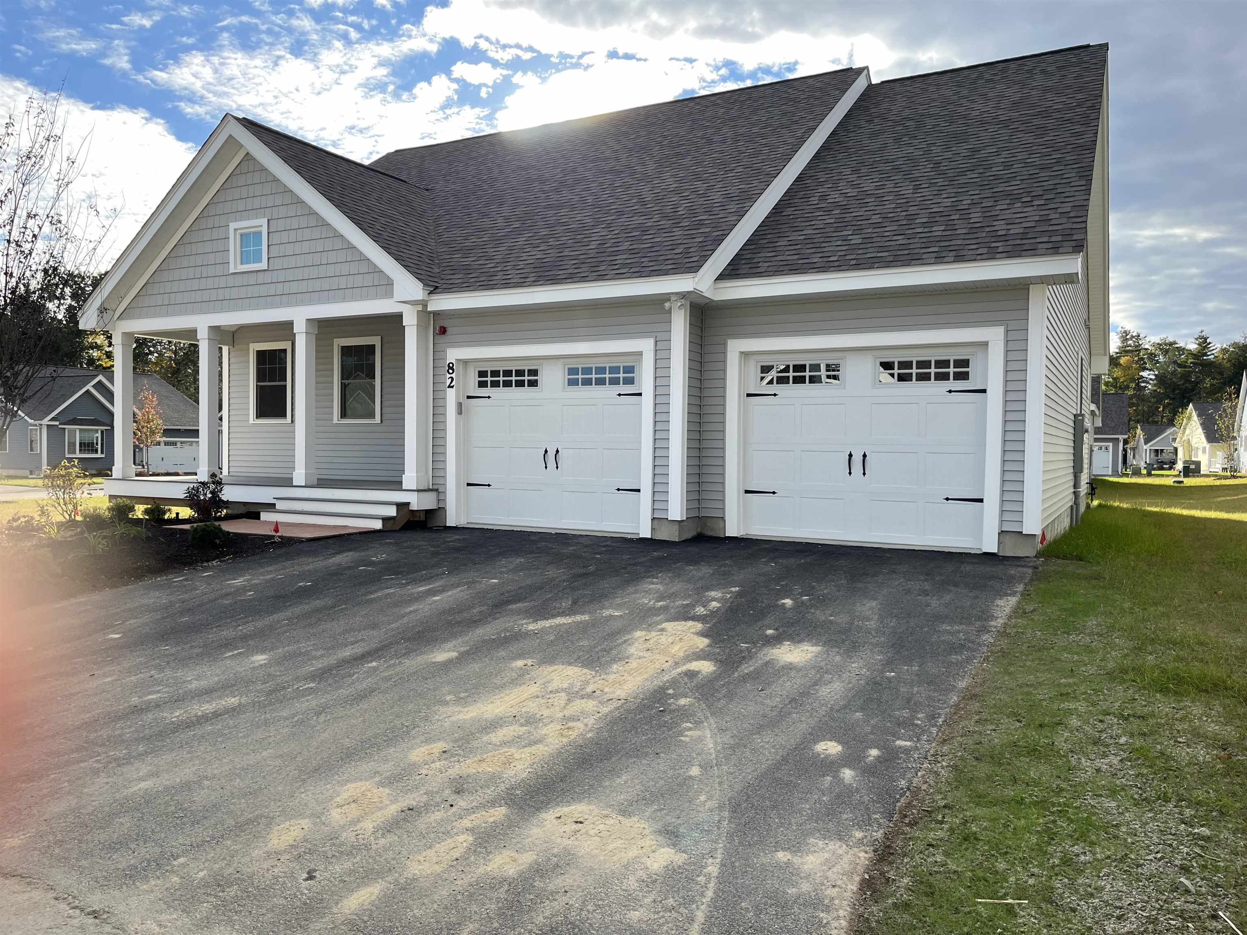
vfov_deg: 53.1
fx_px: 937
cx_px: 624
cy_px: 468
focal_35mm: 26
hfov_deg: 67.3
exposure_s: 1/1325
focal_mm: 5.1
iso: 50
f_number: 1.6
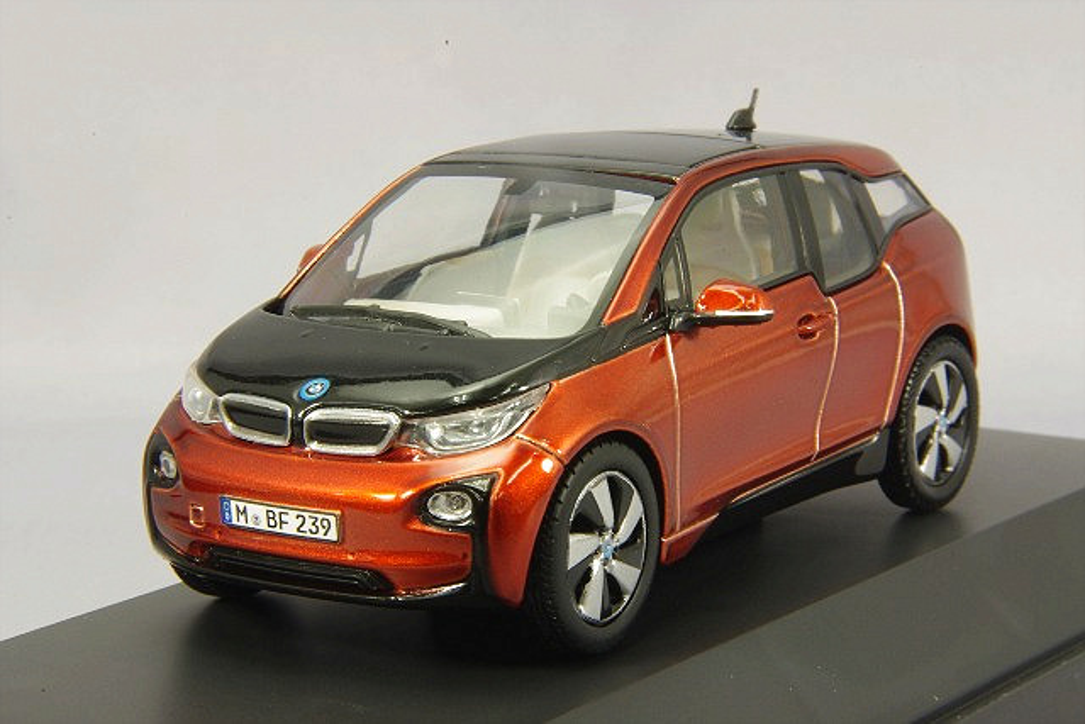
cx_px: 542
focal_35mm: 112
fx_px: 3376
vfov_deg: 12.2
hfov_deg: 18.3
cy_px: 362
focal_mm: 75
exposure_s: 1
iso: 400
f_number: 32
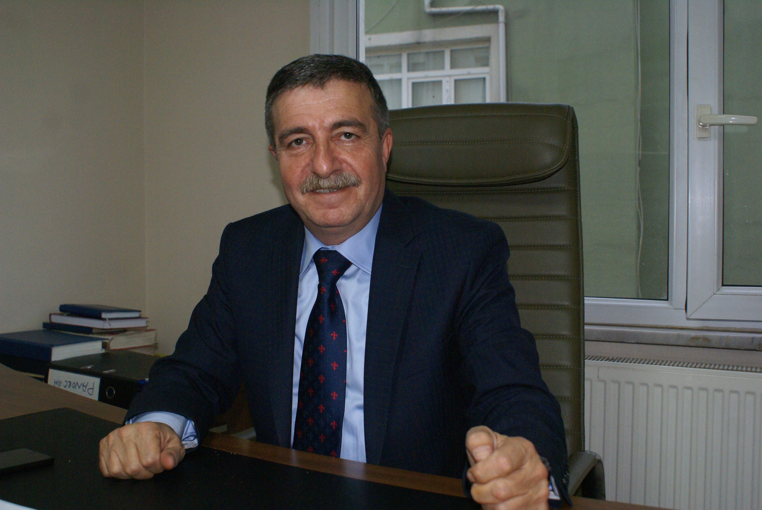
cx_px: 381
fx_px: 826
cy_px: 255
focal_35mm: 39
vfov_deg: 34.3
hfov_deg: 49.5
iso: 400
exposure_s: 1/60
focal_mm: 26
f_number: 5.6
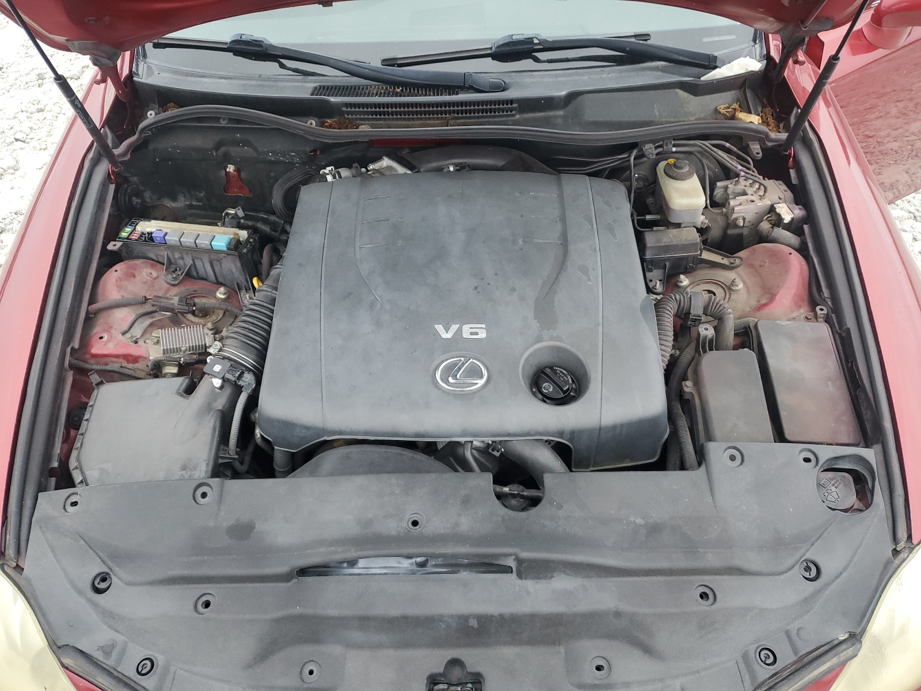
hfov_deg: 67.3
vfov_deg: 53.1
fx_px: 692
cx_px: 460
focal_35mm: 26
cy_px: 346
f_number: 1.5
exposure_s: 1/120
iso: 79
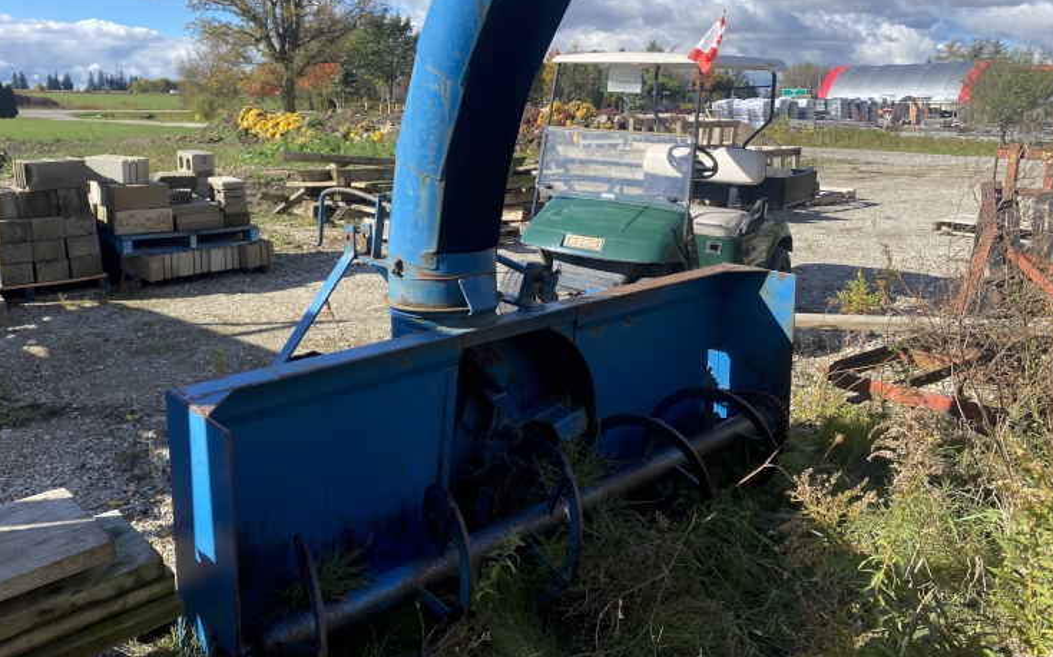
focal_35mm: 30
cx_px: 493
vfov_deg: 41.5
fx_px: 861
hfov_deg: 62.9
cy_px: 240
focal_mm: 4.25
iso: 32
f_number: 1.8
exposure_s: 1/2105
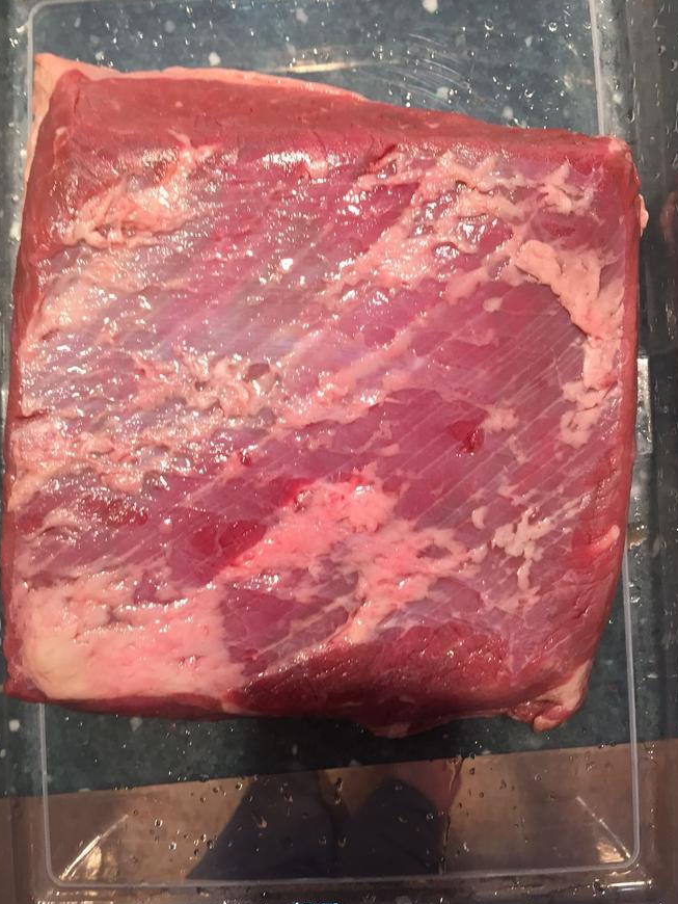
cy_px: 459
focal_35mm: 30
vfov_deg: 59.9
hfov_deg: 46.8
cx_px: 344
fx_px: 783
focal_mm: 4.15
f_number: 2.2
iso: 80
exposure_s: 1/30
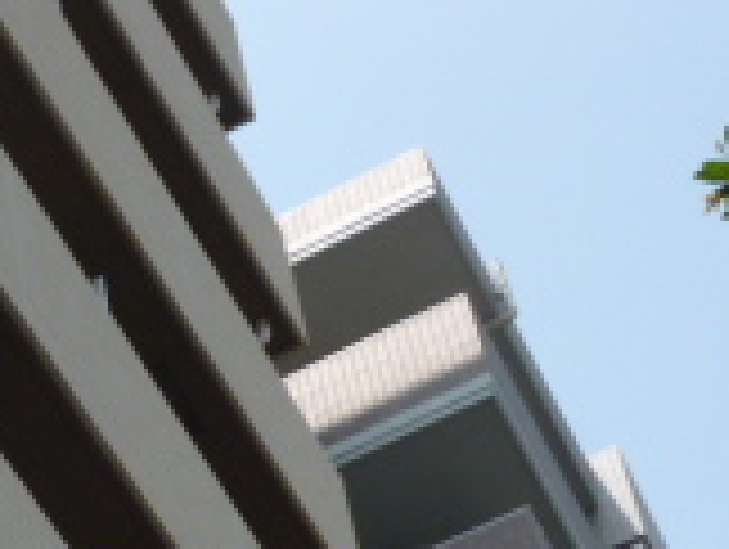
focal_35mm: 142
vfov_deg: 9.9
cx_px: -94
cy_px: 1012
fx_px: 2995
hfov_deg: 13.6
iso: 100
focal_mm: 6.4
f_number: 3.5
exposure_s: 1/640
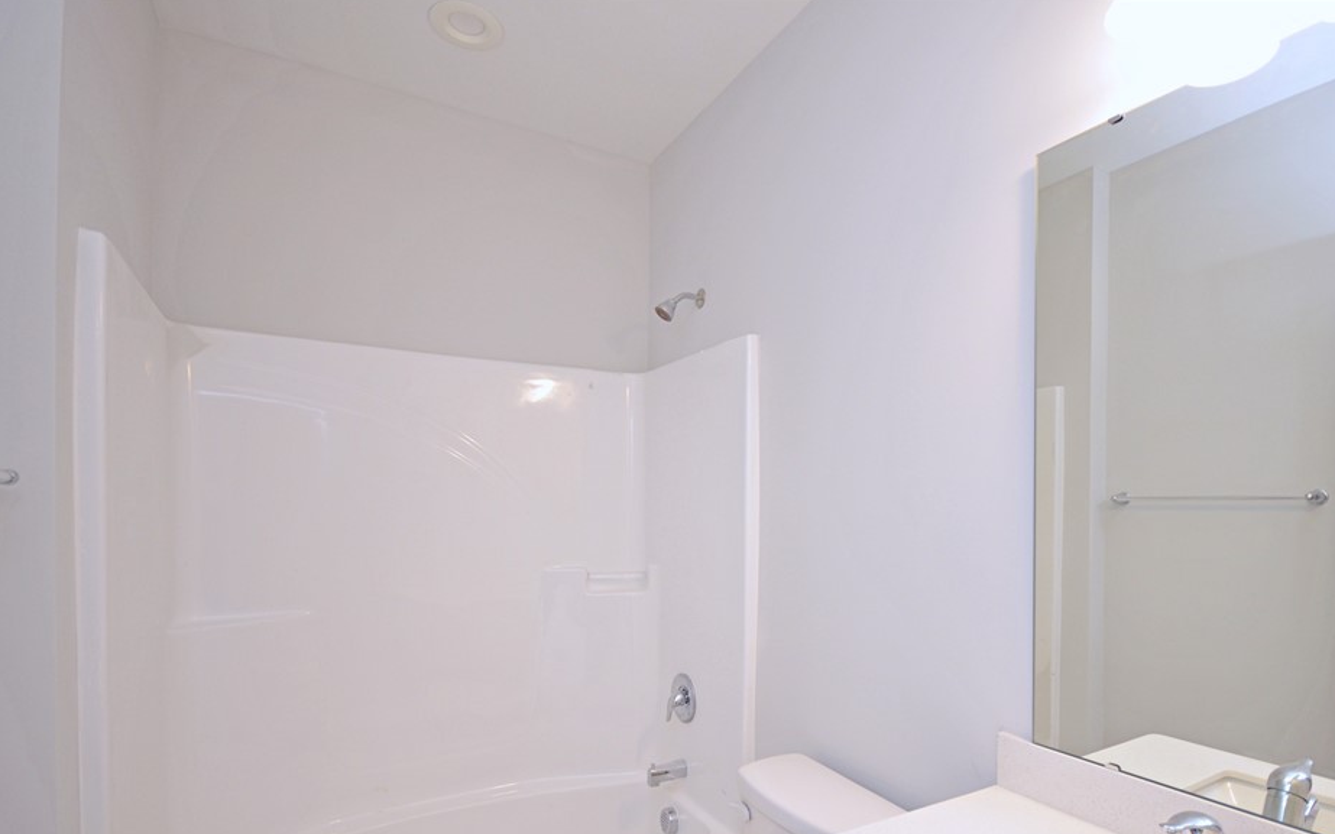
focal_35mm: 18
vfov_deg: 64.2
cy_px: 512
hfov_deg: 90.8
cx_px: 738
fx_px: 655
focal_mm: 10
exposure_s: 1/60
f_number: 4
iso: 500
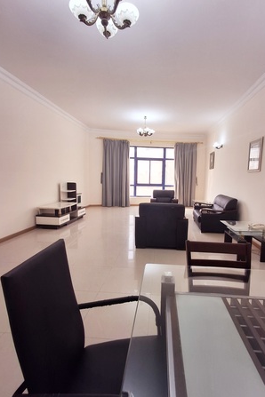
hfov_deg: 70.1
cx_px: 150
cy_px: 196
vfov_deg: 93.3
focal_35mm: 17
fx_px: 188
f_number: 2.2
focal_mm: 1.64
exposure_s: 1/50
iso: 40
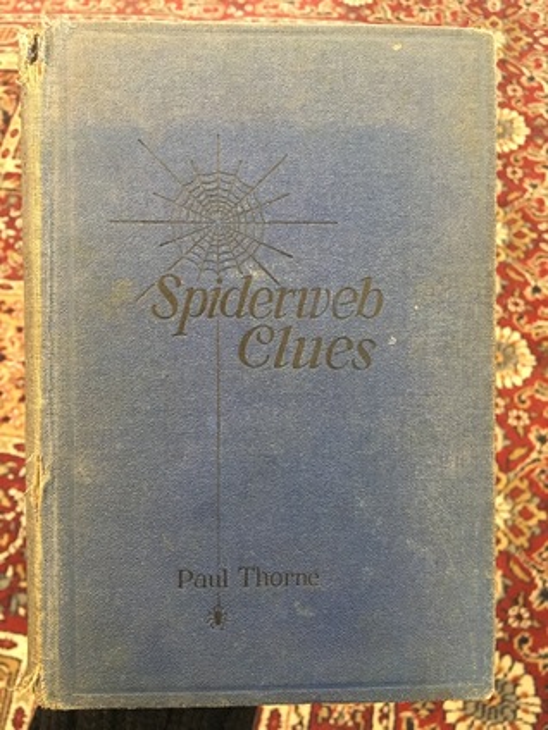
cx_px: 274
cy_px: 365
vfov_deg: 61.7
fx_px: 612
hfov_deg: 48.2
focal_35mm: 29
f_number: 2.2
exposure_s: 1/15
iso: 250
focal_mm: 4.15
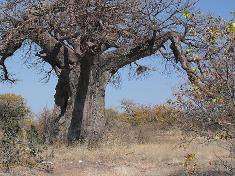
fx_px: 373
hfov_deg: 34.7
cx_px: 85
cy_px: 68
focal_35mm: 55
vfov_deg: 26.5
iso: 80
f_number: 8.3
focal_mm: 6.3
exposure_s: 1/180
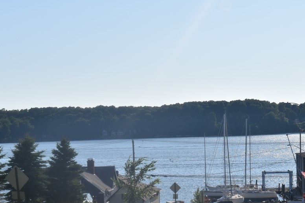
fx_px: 889
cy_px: 126
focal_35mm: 105
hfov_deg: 19.5
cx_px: 154
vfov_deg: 13.0
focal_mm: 50
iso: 200
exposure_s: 1/500
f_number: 13
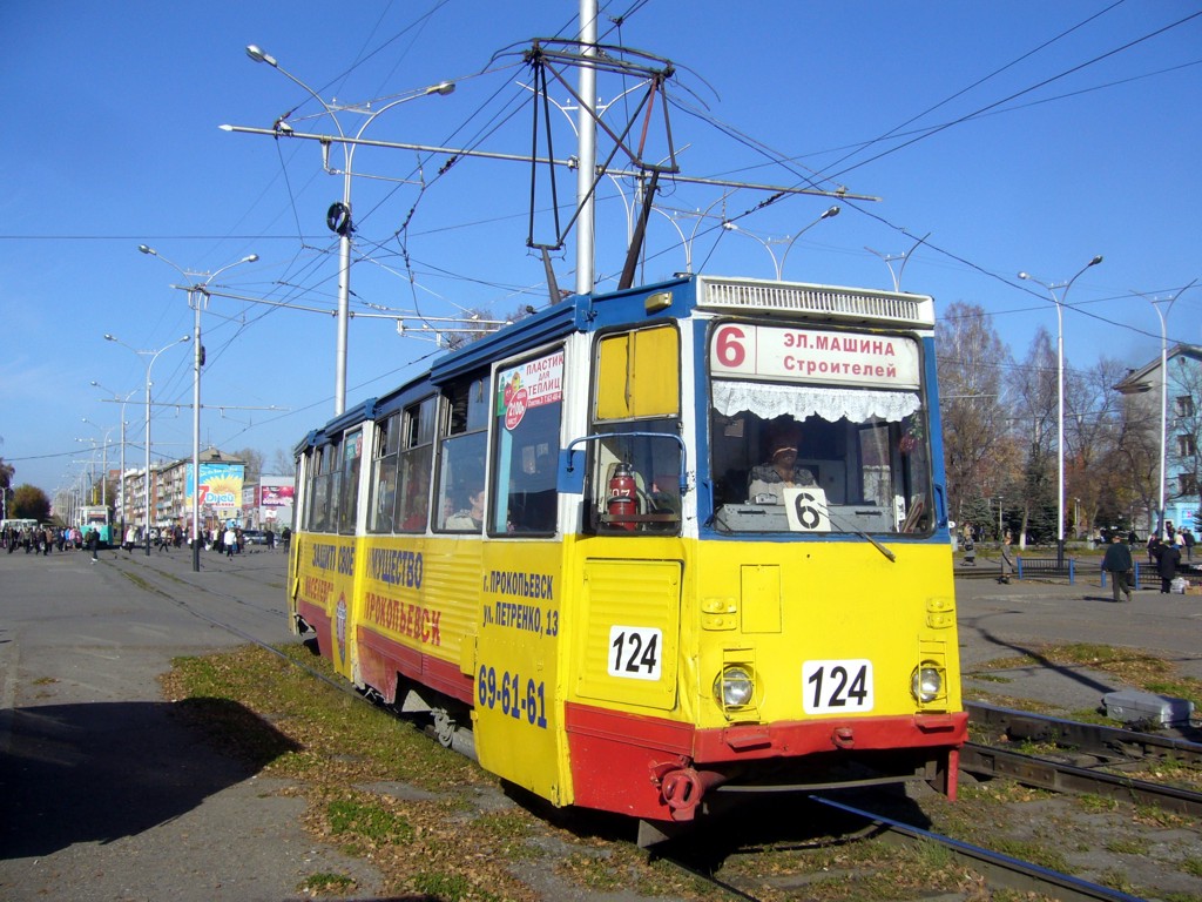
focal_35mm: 35
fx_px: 1215
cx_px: 601
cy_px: 451
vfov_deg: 40.7
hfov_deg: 52.6
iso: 80
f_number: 5.6
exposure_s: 1/400
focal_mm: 5.8
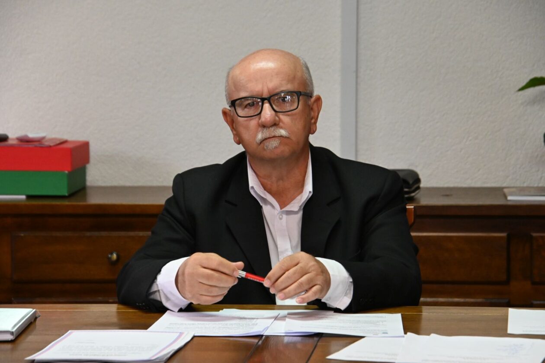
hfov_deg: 11.8
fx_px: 2634
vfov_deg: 7.9
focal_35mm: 174
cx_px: 272
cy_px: 182
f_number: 5
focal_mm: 116
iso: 2500
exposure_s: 1/125
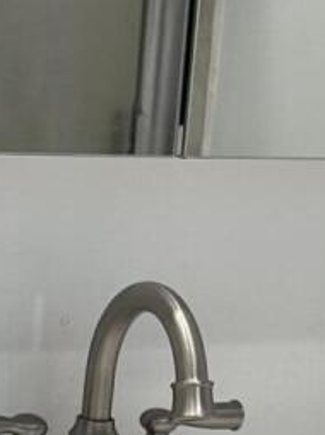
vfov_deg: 10.3
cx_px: 125
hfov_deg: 7.8
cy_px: 557
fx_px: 2370
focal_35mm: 189
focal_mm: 6.86
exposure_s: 1/120
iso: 64
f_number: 1.78
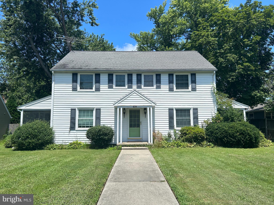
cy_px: 102
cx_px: 137
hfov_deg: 67.3
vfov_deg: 53.1
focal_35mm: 26
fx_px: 206
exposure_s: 1/4115
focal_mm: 5.7
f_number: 1.5
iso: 50
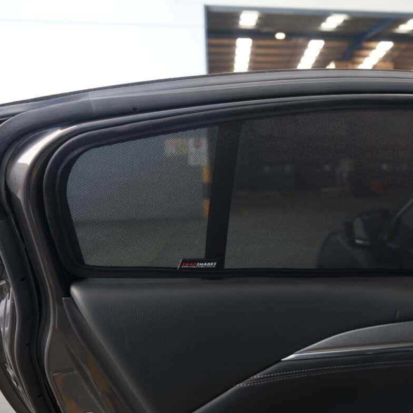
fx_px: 472
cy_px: 207
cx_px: 312
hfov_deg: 45.5
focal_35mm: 35
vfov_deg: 47.2
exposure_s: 1/85
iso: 320
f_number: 3.6
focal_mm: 18
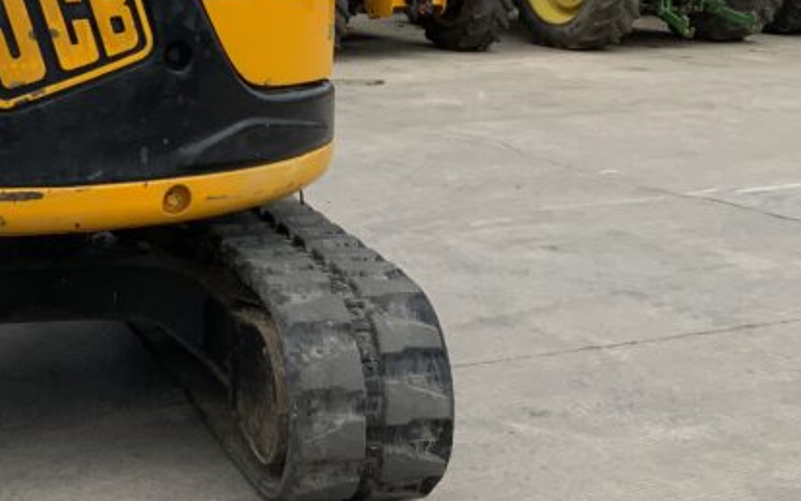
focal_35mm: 76
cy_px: -48
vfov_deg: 16.7
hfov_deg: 26.4
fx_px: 1660
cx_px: 114
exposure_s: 1/1221
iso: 16
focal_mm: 3
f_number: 1.8
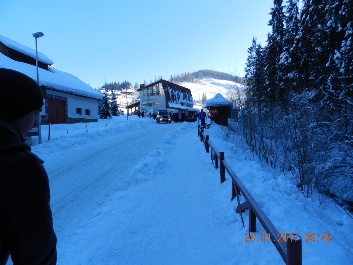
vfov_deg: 58.9
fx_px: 235
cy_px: 132
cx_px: 176
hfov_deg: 73.9
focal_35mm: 23
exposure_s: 1/800
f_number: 3.4
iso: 160
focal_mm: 4
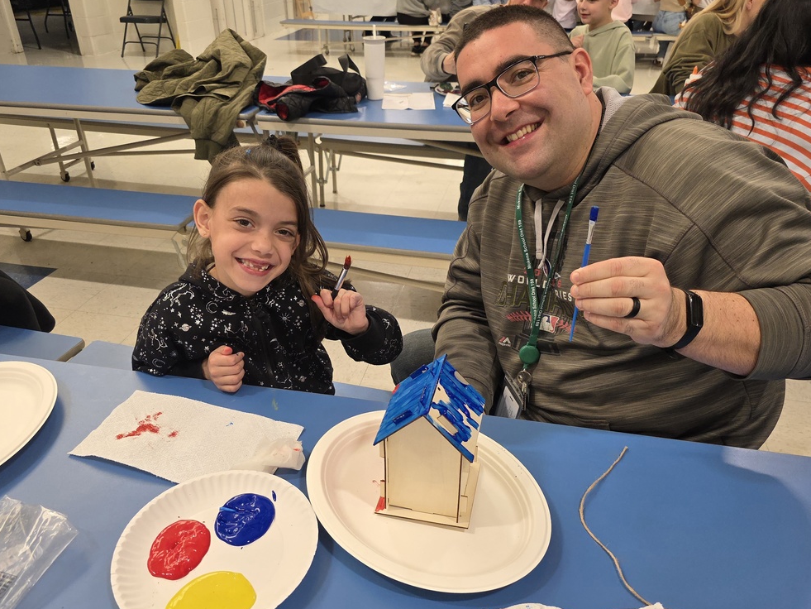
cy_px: 309
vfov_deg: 56.8
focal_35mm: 24
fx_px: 562
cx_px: 421
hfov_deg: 71.6
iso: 250
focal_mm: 6.3
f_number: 1.7
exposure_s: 1/182
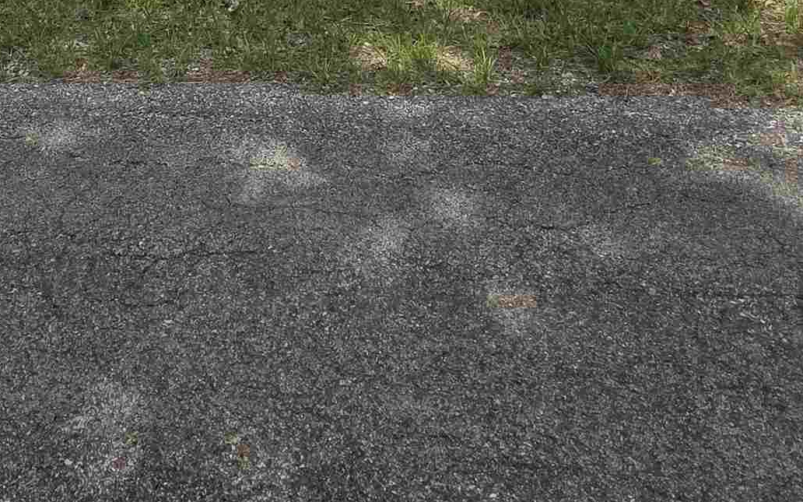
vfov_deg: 23.8
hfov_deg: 47.4
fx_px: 897
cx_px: 262
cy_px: -278
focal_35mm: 41
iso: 40
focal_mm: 2.2
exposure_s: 1/1258
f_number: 1.9
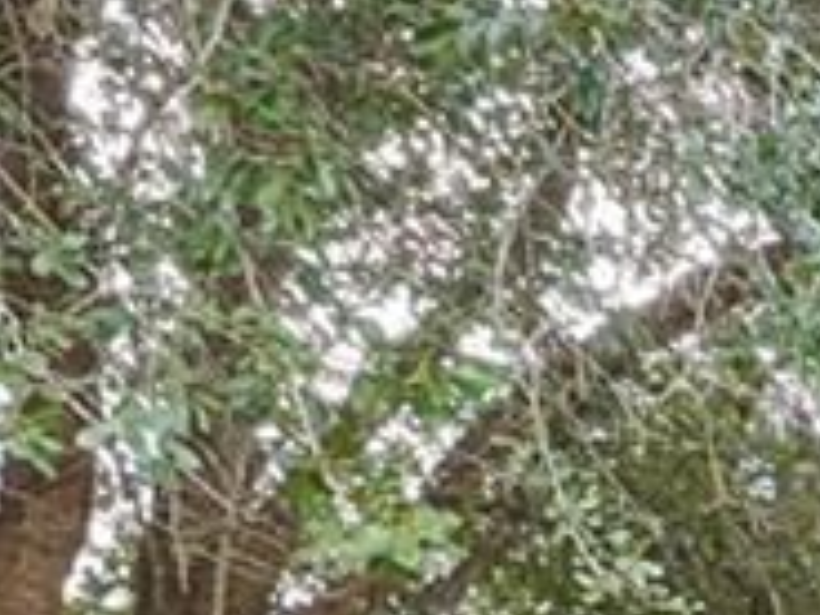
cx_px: 1988
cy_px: 1154
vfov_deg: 11.6
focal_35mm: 117
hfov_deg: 12.8
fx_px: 2772
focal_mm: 14
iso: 500
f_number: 5.6
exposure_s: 1/200
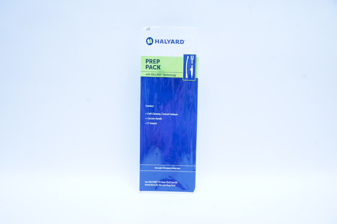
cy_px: 112
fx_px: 252
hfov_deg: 67.4
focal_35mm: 27
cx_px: 168
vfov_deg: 47.8
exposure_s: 1/13
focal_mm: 18
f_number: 11
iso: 400
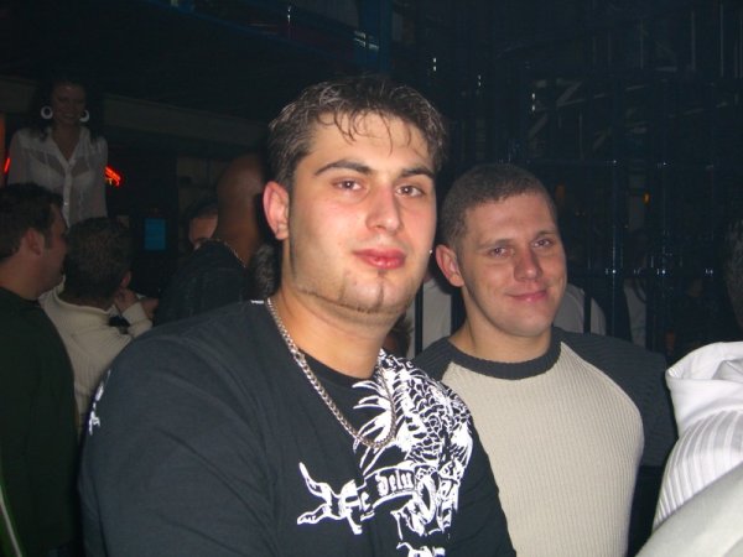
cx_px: 372
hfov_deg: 49.0
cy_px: 278
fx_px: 816
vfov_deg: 37.7
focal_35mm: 38
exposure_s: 1/60
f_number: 2.8
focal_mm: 7.9
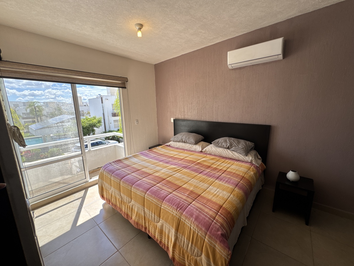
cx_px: 177
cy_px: 133
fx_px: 143
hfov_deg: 102.1
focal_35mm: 14
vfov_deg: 85.7
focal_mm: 2.22
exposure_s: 1/281
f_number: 2.2
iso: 40
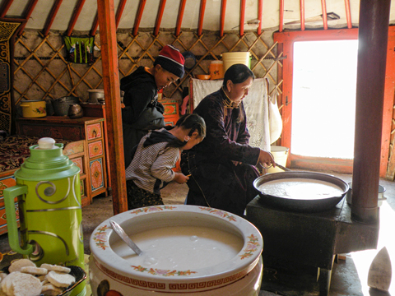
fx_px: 377
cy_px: 148
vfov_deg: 42.9
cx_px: 198
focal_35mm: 33
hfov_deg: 55.4
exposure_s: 1/65
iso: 103
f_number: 3.2
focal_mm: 5.8
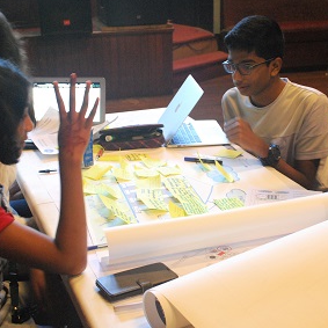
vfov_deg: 27.3
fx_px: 675
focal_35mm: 63
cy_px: 169
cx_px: 169
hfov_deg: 27.3
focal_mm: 28
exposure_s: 1/20
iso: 1600
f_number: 4
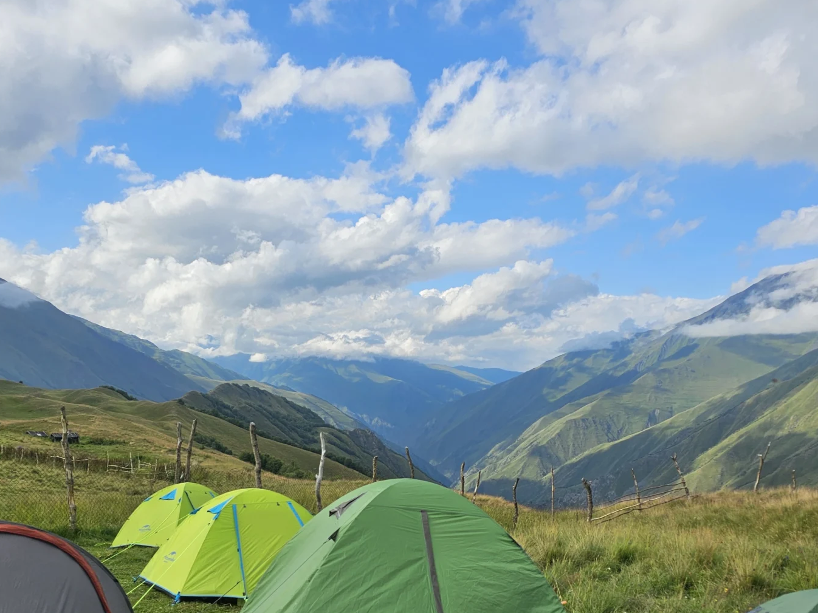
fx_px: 827
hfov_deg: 52.5
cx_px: 356
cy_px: 451
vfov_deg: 39.7
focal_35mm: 35
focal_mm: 6.3
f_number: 1.7
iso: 10
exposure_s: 1/1096
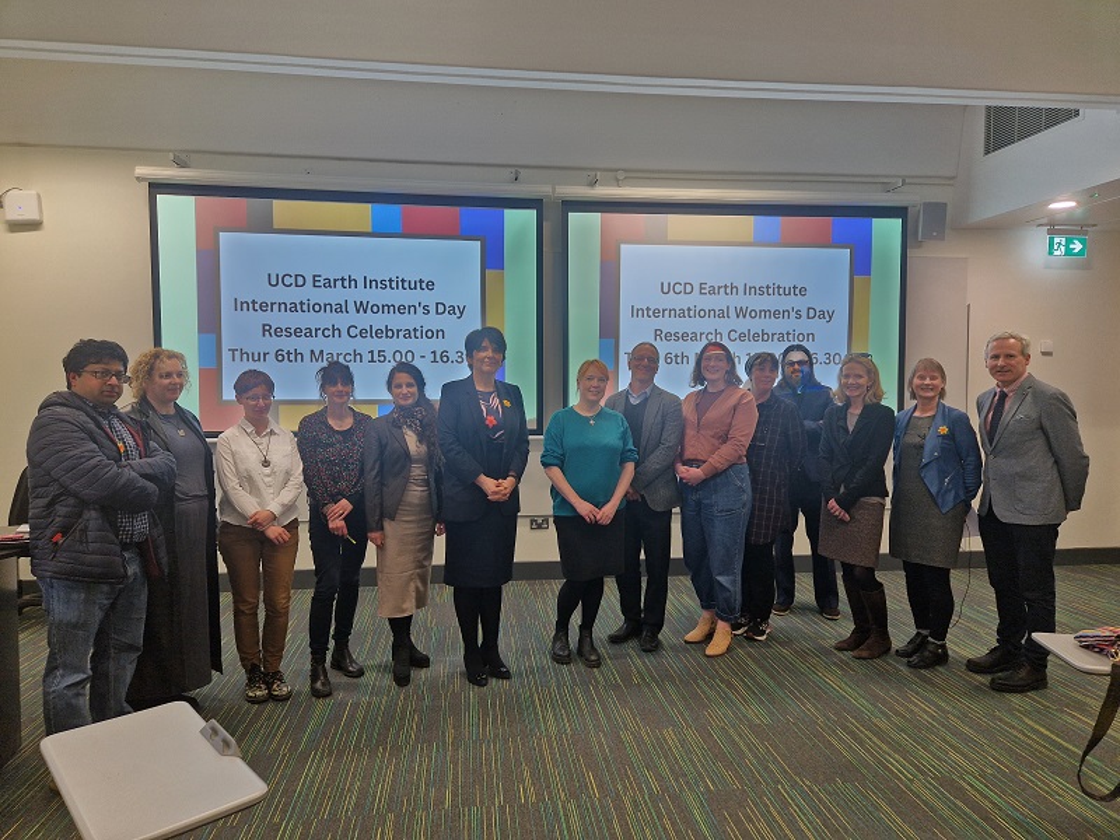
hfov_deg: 73.9
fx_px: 744
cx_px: 560
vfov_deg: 58.9
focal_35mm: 23
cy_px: 420
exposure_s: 1/60
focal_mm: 5.4
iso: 64
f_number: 1.8
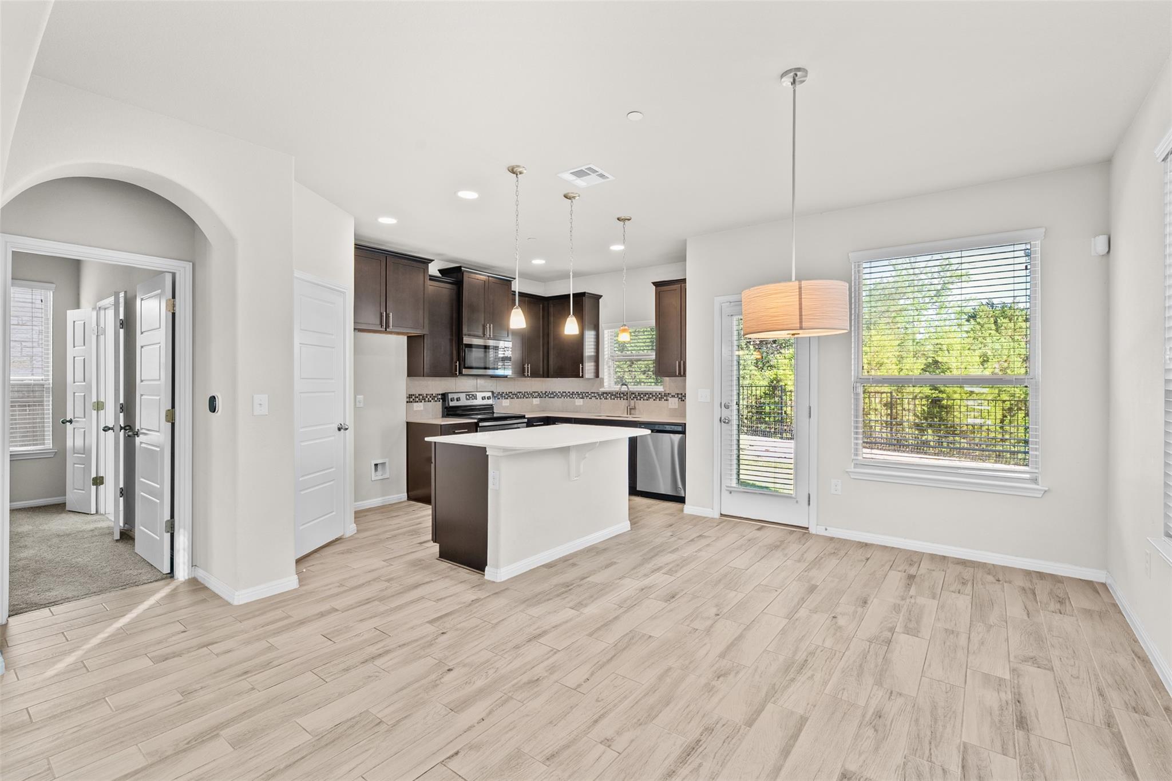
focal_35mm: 16
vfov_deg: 73.7
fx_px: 521
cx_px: 586
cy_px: 390
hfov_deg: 96.7
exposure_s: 1/1.67
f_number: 9
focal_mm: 16
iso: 320
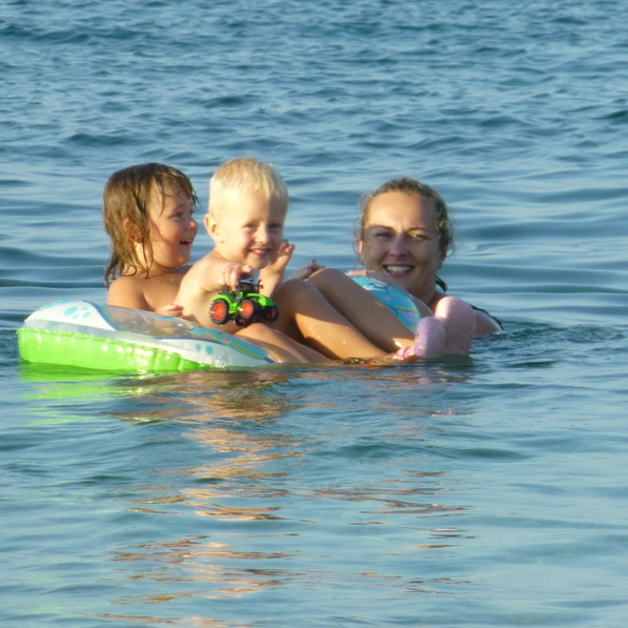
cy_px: 315
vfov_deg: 3.8
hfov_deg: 3.8
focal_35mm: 463
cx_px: 250
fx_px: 9503
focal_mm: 45
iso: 100
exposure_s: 1/160
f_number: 5.9
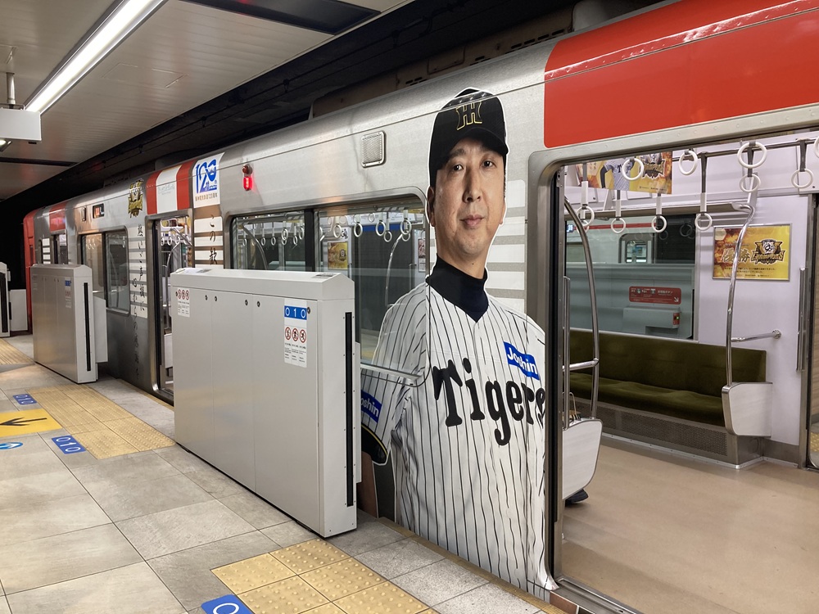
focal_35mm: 28
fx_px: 662
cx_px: 410
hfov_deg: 63.4
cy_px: 307
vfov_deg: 49.7
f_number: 1.8
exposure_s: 1/91
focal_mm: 3.99
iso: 80
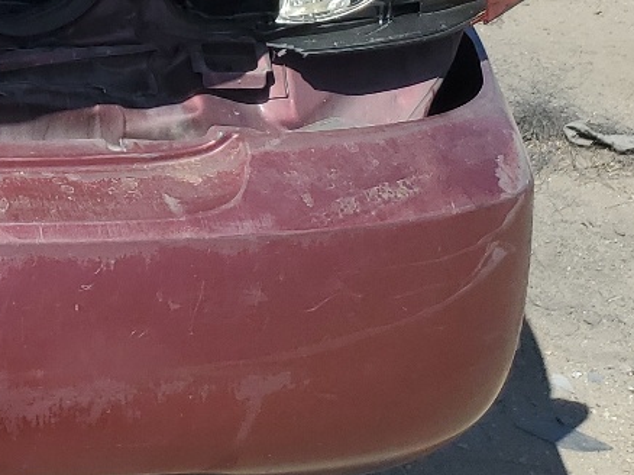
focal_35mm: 95
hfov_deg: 18.2
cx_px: -346
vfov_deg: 15.0
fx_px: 1739
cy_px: -104
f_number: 1.5
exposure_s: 1/2500
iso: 50
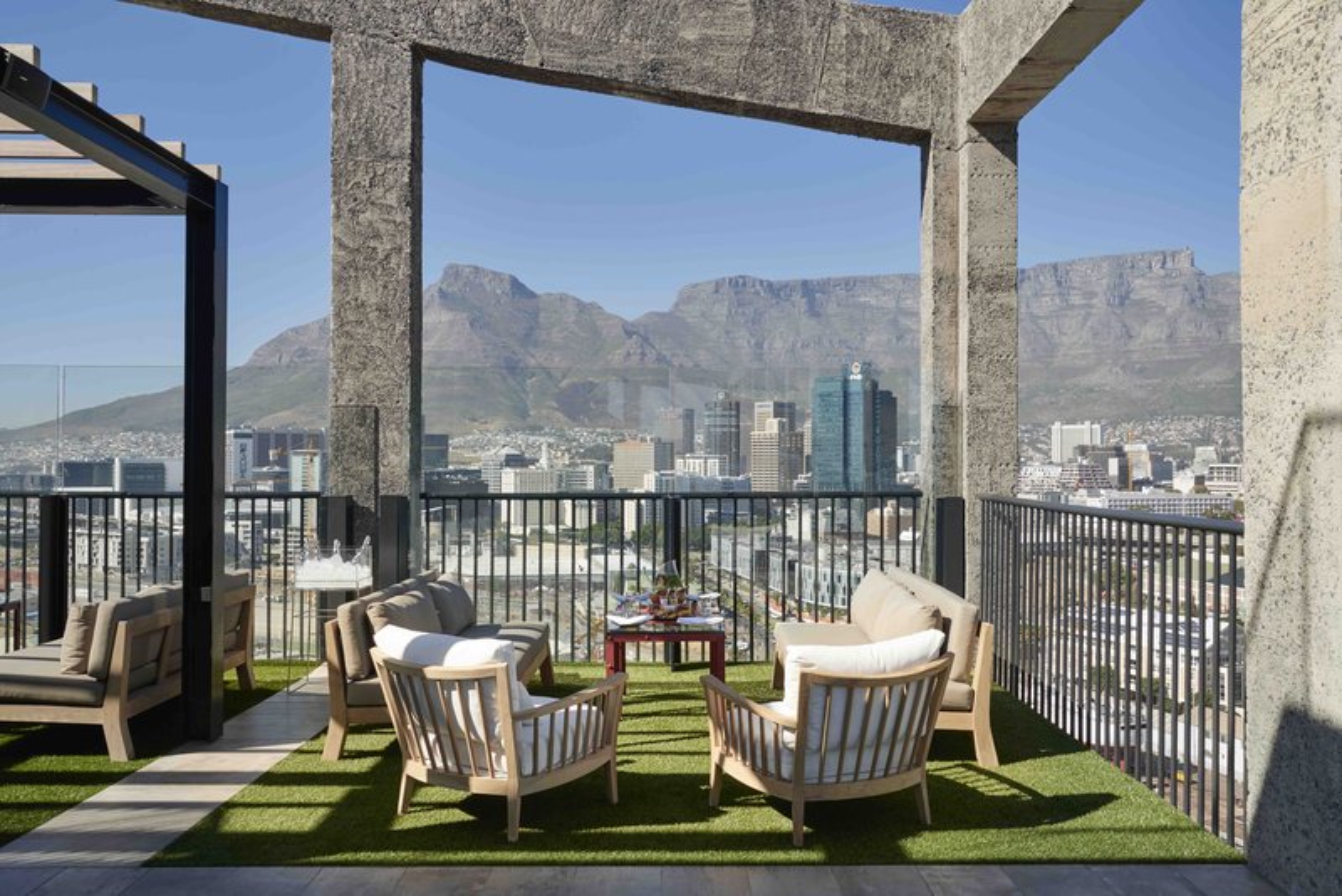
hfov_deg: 60.3
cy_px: 448
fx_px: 1156
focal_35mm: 31
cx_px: 671
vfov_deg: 42.4
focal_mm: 31
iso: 100
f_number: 13
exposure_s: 1/60
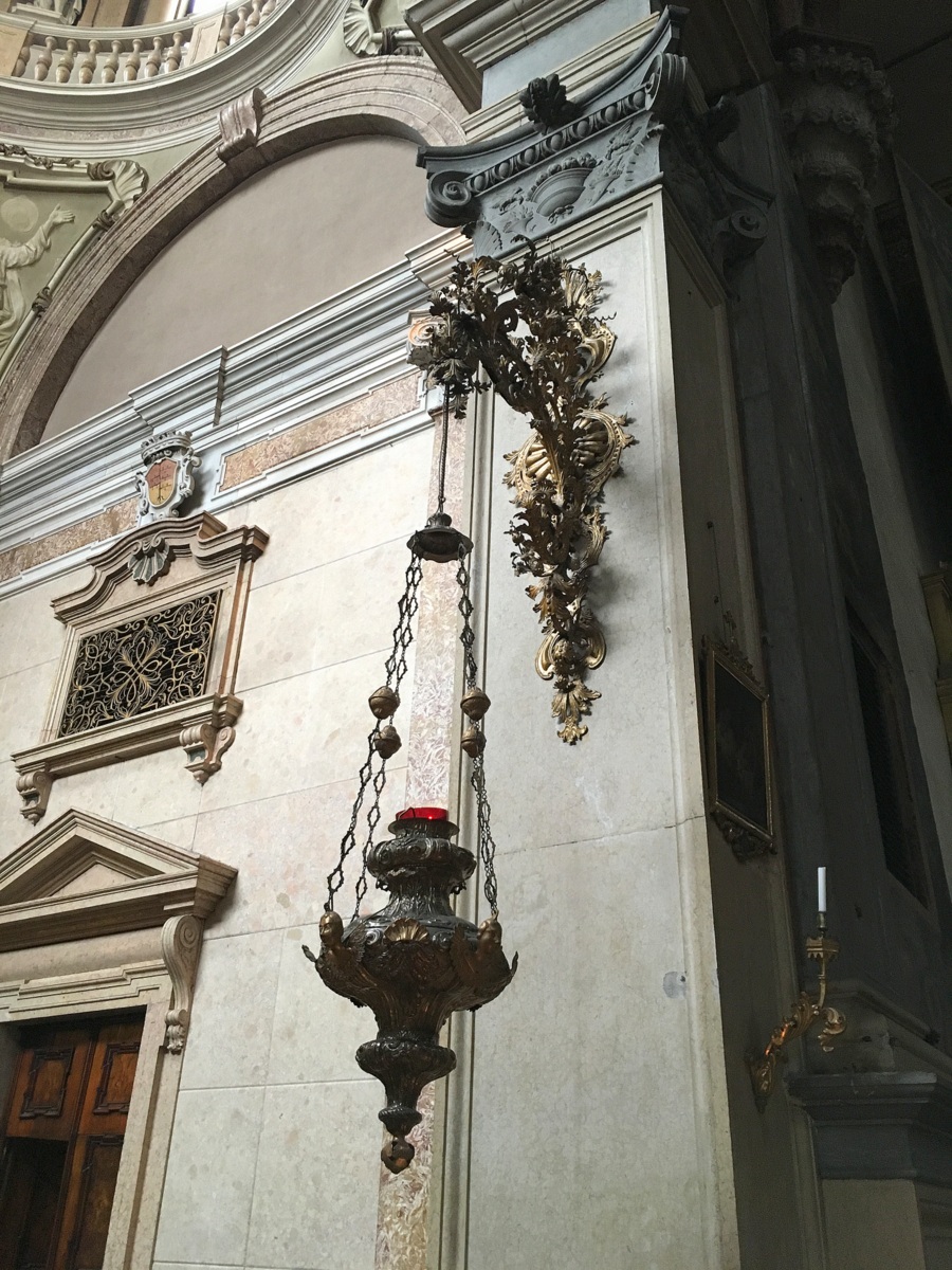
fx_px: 1063
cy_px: 635
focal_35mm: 29
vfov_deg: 61.7
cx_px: 476
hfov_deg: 48.2
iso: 160
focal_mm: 4.15
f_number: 2.2
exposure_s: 1/33
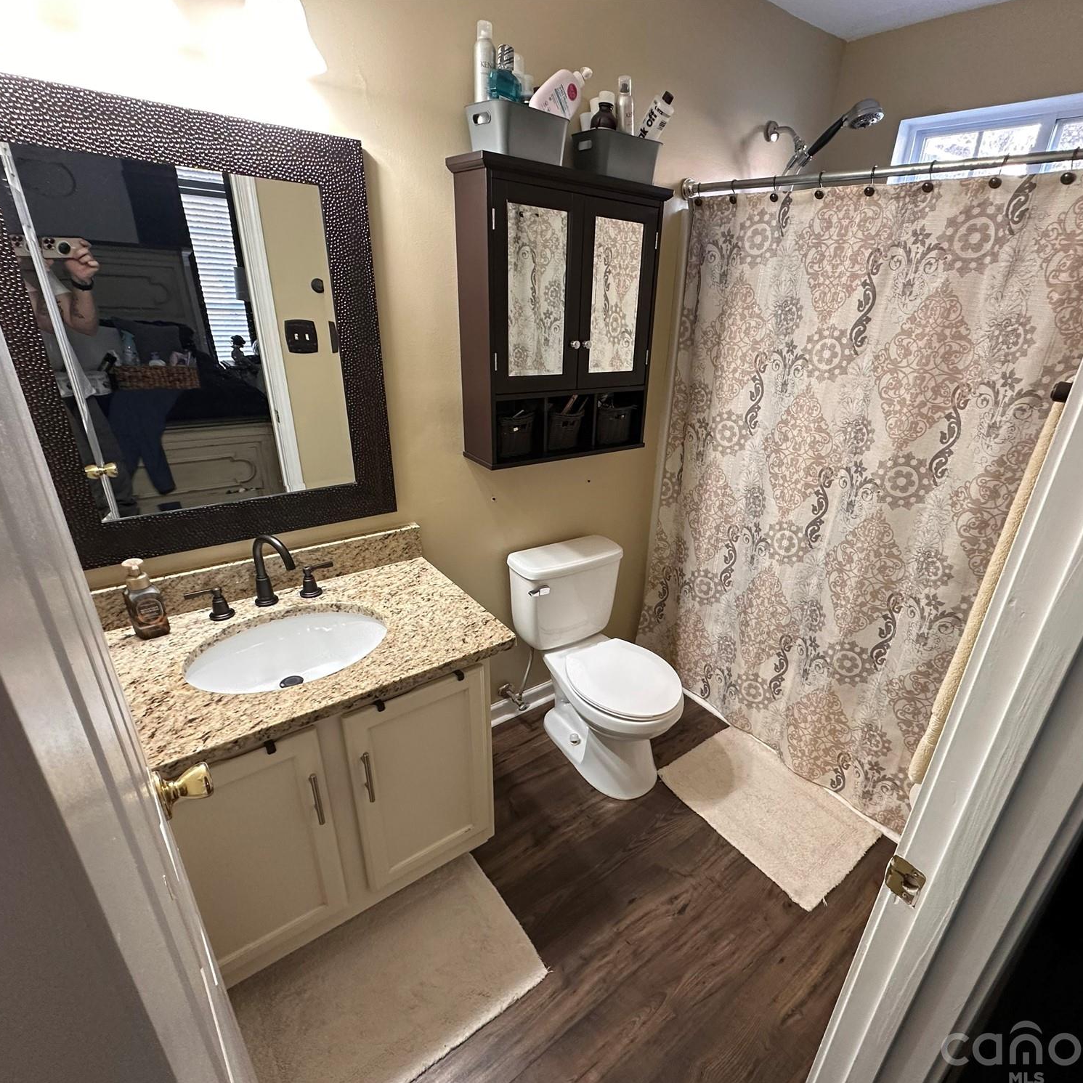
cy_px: 555
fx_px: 602
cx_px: 608
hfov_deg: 83.6
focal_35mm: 17
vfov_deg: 84.0
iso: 250
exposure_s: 1/60
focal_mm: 2.22
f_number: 2.2
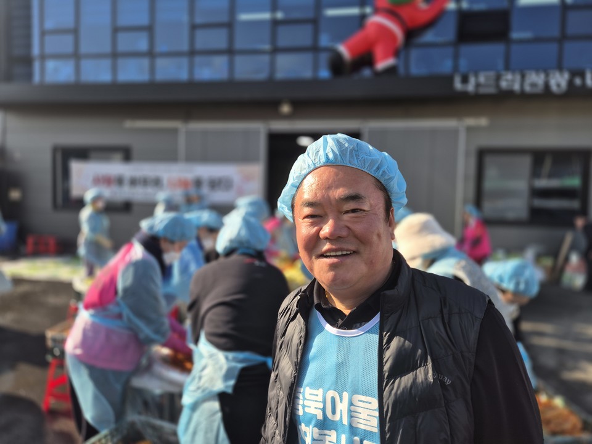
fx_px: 393
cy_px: 222
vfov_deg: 58.9
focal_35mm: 23
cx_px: 296
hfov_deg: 73.9
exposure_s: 1/1144
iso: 25
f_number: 1.8
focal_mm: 5.4
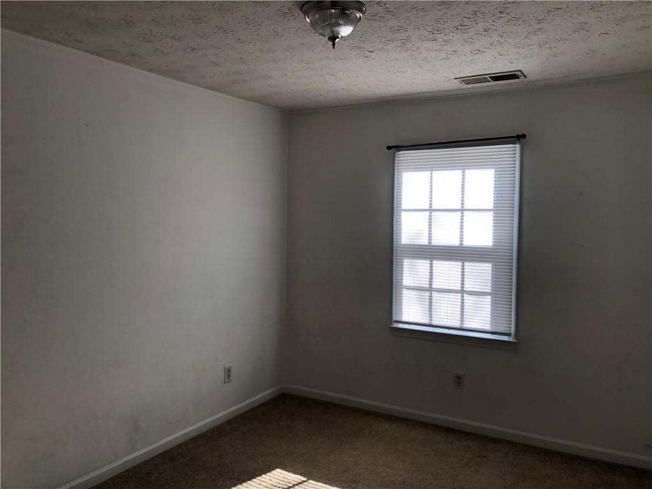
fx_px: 527
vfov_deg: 49.7
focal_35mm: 28
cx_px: 326
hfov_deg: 63.4
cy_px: 244
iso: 25
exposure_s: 1/120
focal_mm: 4
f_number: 1.8
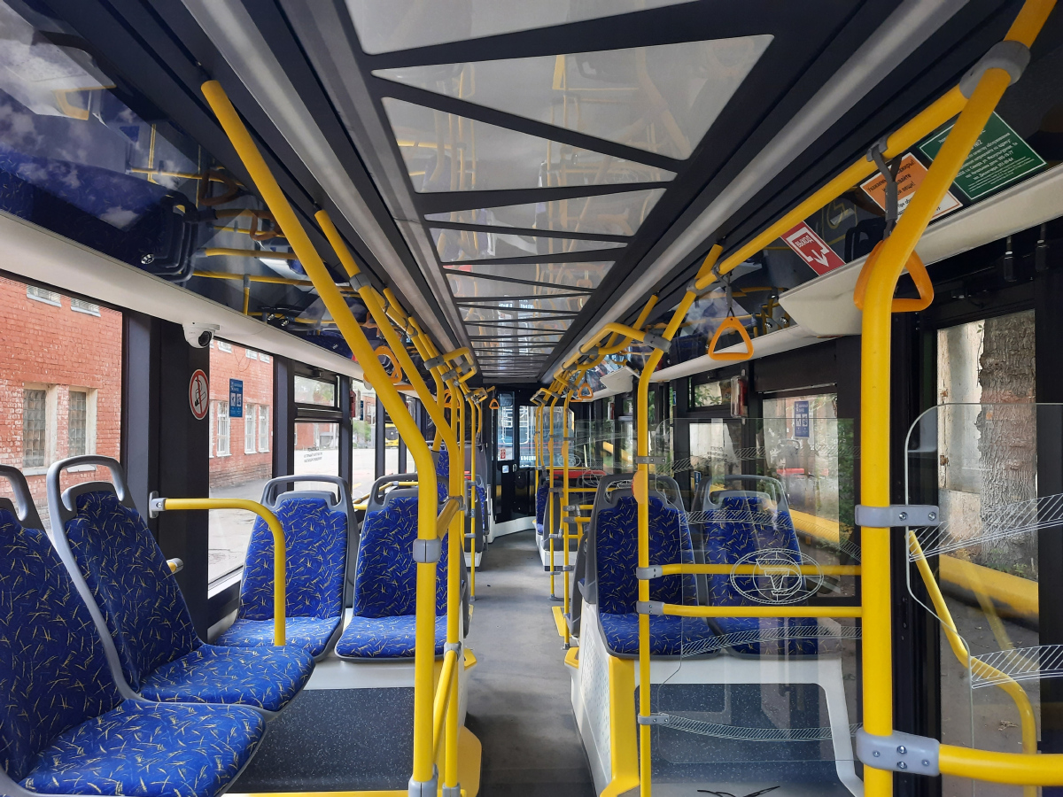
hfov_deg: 71.6
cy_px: 398
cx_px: 532
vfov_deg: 56.8
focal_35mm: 24
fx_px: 737
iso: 320
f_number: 1.8
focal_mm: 5.23
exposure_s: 1/33
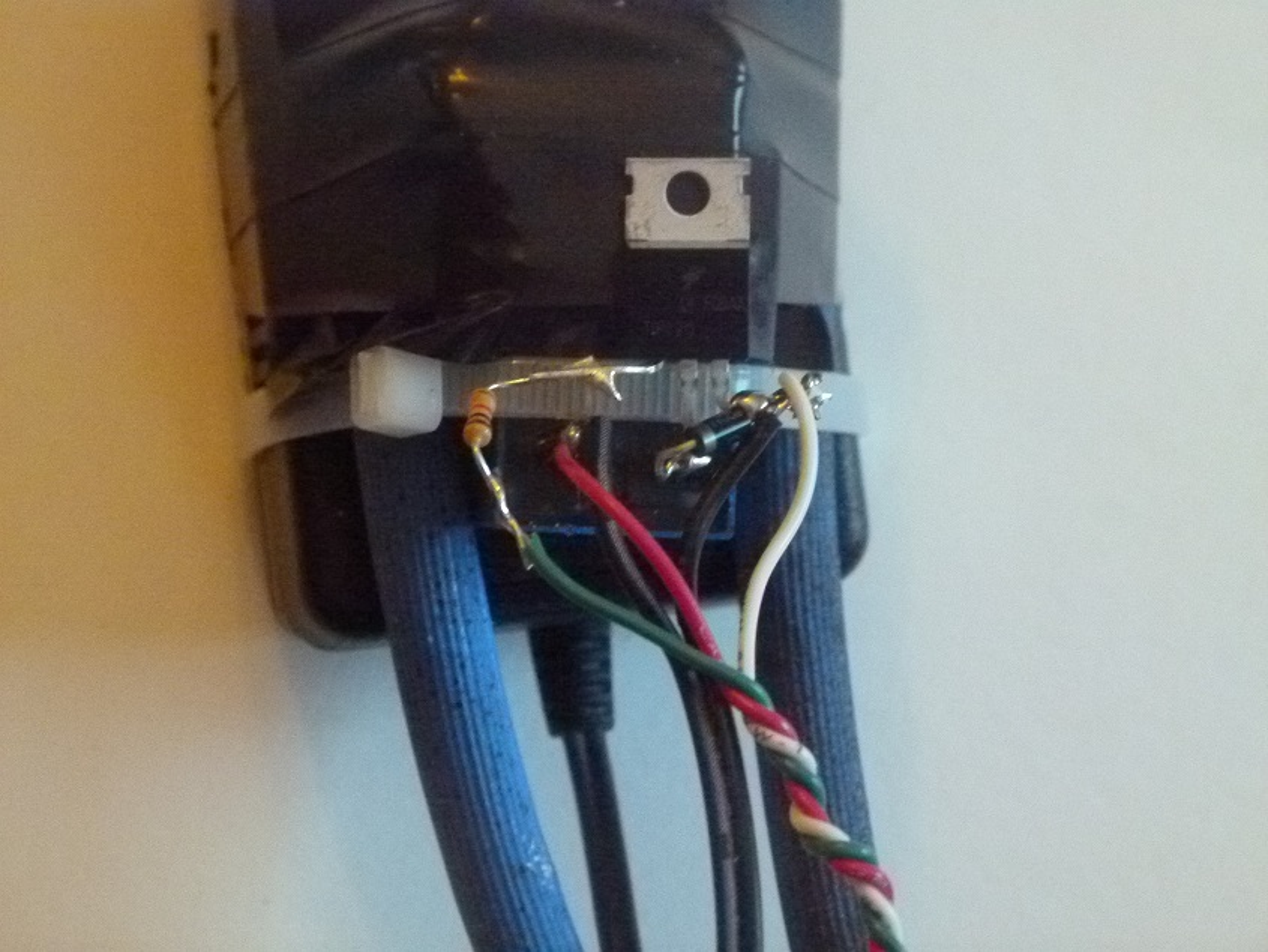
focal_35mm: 163
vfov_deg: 9.1
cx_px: 634
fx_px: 5972
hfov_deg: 12.1
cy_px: 476
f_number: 3.7
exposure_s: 1/30
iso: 1250
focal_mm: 29.4
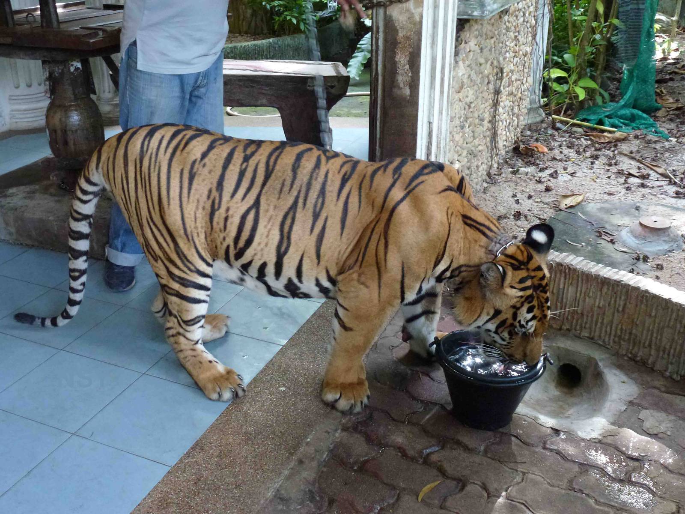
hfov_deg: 51.4
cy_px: 257
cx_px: 342
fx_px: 712
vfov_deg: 39.7
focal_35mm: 36
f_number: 3.7
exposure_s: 1/25
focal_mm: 6.4
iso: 400
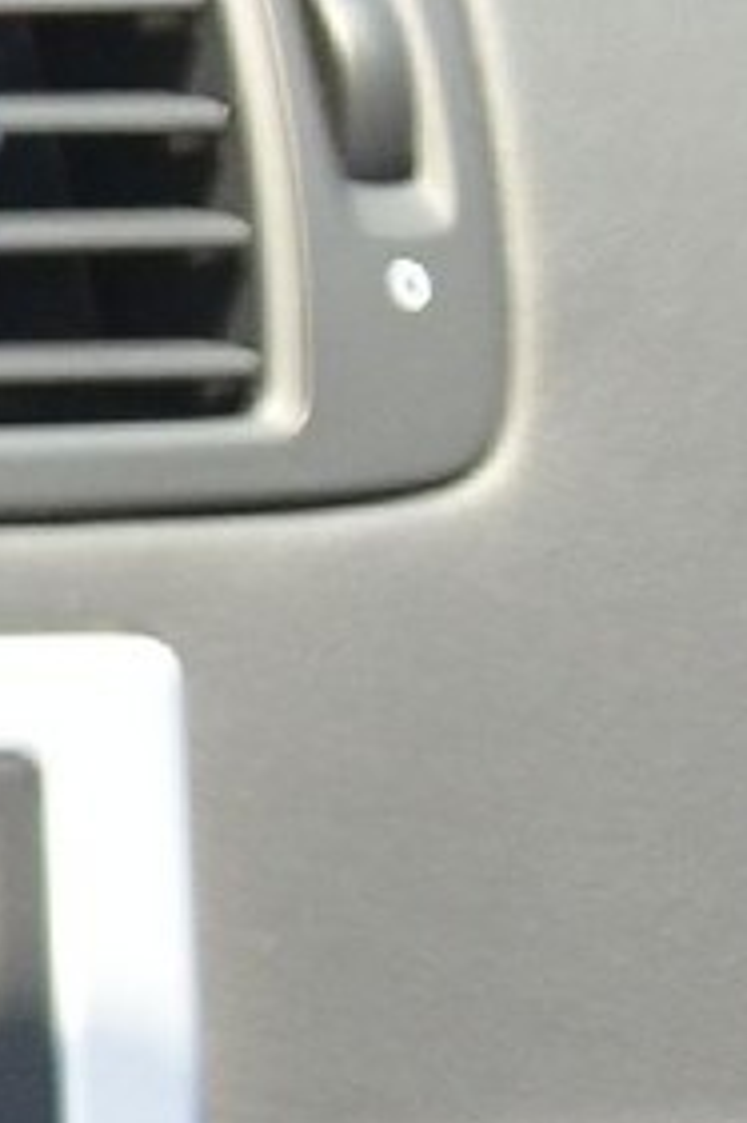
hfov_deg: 3.5
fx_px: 9972
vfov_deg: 6.3
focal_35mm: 320
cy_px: 1958
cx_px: -4242
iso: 800
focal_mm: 24
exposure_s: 1/640
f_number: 2.8
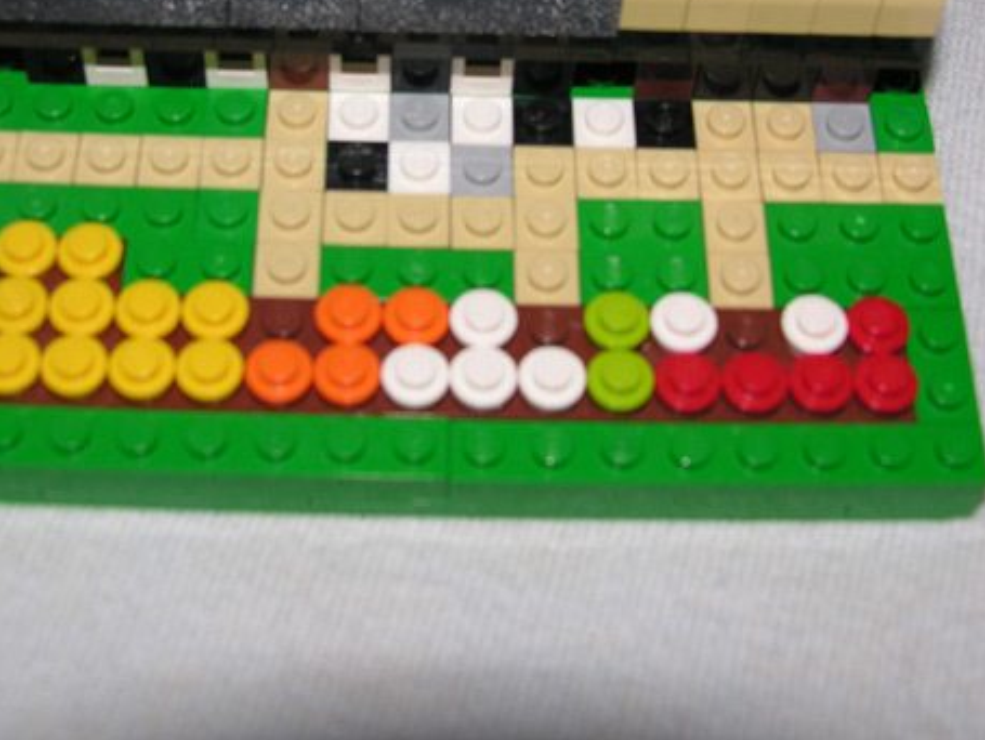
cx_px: 448
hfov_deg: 29.8
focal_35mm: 65
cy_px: 115
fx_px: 1851
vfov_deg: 22.2
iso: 50
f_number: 2.8
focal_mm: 9.5
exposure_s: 1/60.1
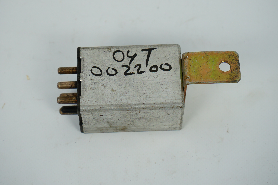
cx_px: 132
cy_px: 68
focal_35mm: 90
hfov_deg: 22.6
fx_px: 695
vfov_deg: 15.2
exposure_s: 1/200
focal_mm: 70
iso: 200
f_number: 7.1
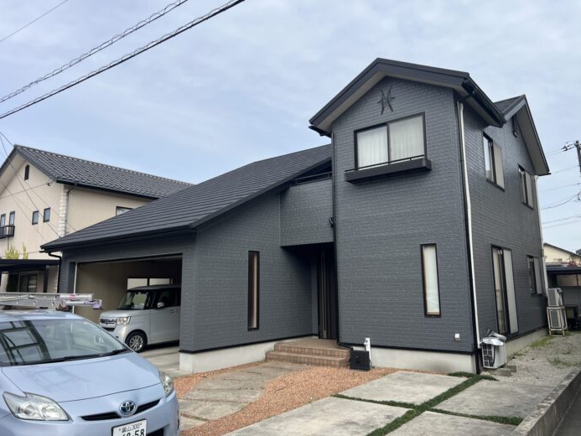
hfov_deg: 65.3
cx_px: 291
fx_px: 453
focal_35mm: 27
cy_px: 213
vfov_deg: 51.4
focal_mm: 5.7
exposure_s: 1/3571
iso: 50
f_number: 1.5
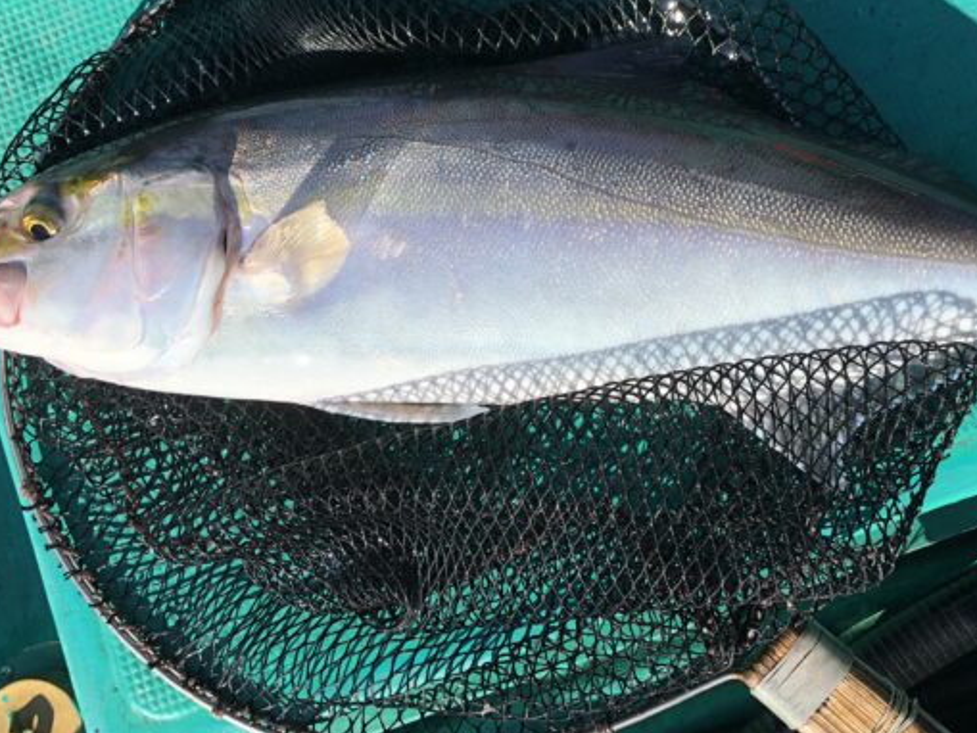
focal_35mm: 44
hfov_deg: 42.5
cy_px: 234
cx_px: 622
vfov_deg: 32.6
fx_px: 1242
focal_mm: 4
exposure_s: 1/1156
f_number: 1.8
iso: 20
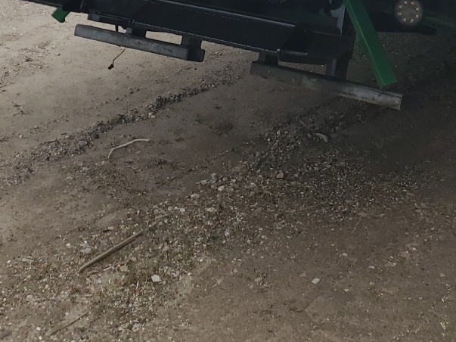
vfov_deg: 20.2
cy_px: -50
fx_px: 909
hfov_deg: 28.0
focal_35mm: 69
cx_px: 302
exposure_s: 1/385
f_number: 1.5
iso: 50
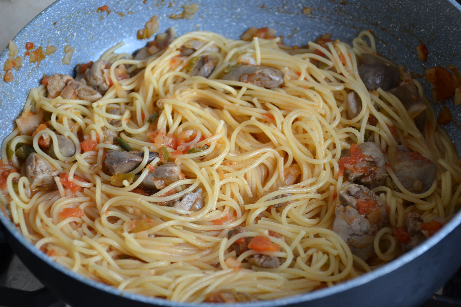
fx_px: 960
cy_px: 154
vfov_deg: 18.2
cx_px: 230
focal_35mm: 75
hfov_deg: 27.0
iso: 400
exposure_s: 1/40
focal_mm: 50
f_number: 4.8
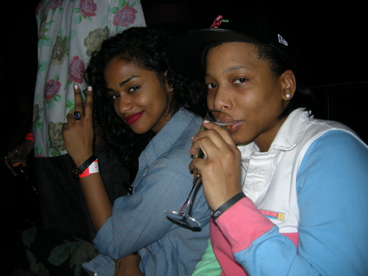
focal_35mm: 36
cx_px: 184
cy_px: 138
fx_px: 383
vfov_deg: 39.7
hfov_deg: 51.4
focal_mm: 7.5
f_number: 2.7
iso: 64
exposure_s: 1/60
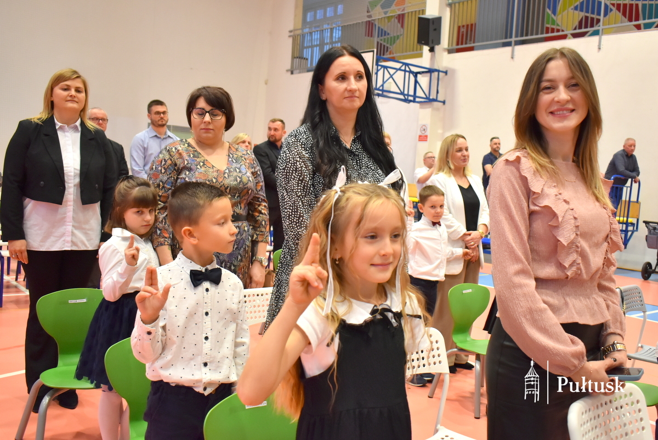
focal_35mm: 33
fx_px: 603
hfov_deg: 57.2
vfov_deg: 40.0
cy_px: 220
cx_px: 329
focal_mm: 22
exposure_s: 1/60
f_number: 3.8
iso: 800
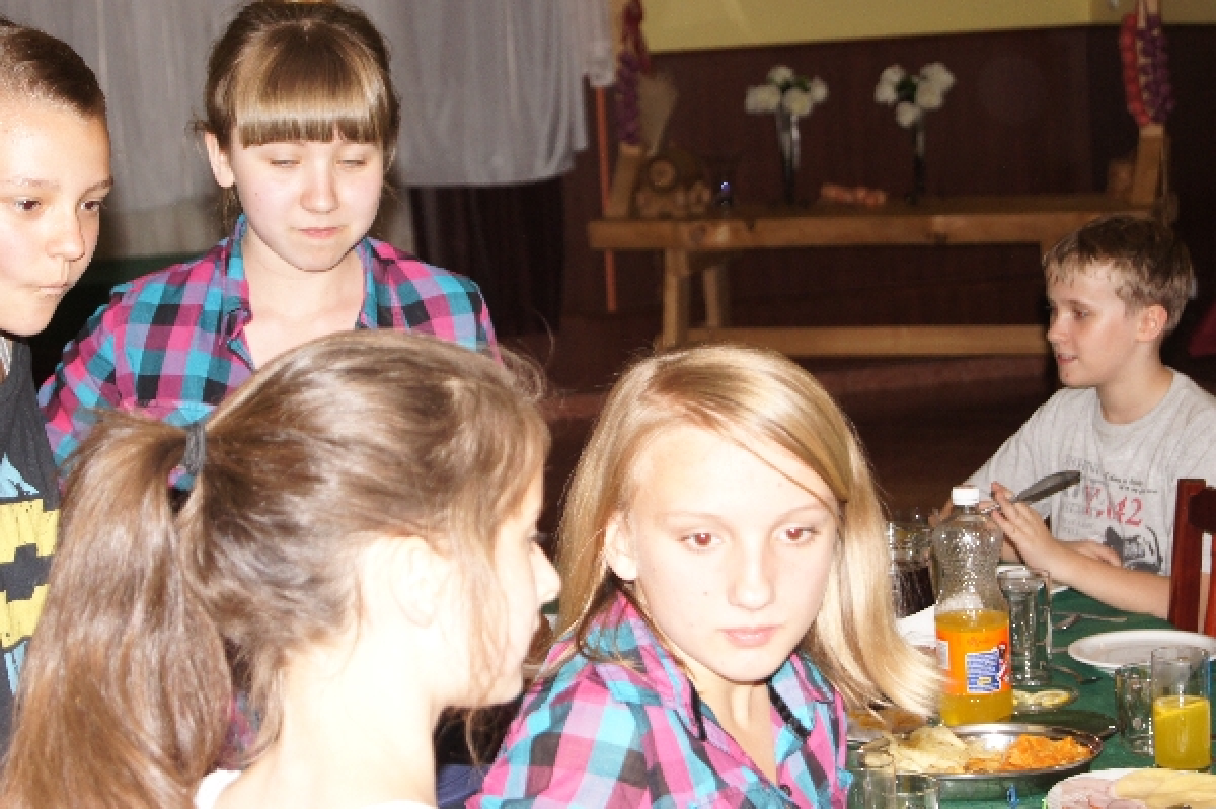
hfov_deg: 24.6
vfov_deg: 16.5
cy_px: 404
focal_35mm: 82
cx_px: 608
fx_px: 2784
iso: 800
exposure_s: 1/80
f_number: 5.6
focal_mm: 55
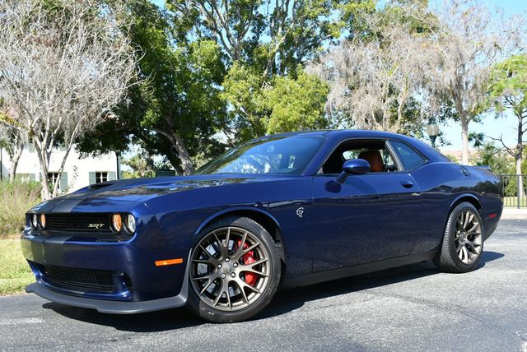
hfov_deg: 46.4
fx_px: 615
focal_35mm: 42
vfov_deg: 32.0
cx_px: 264
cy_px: 176
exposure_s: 1/250
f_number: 7.1
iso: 200
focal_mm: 21
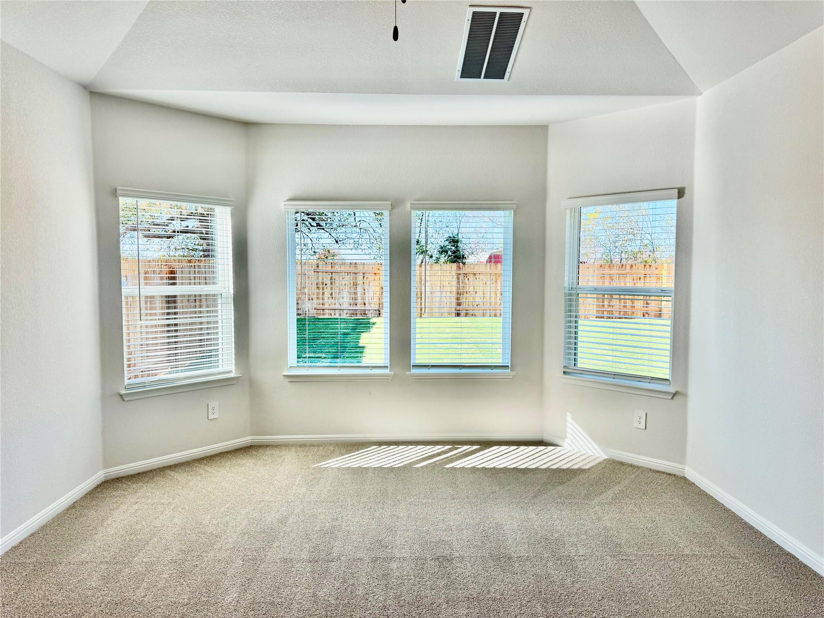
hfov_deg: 71.6
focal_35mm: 24
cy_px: 309
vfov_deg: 56.8
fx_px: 571
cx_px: 412
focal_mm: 6.76
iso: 80
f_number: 1.78
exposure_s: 1/531
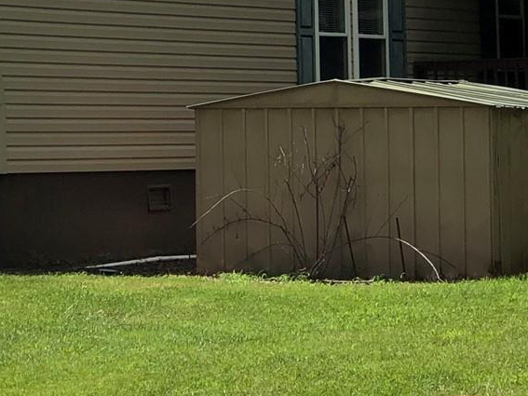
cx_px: 147
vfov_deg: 7.2
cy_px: 21
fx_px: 3141
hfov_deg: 9.6
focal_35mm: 206
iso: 20
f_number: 2.8
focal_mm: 6.6
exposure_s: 1/750
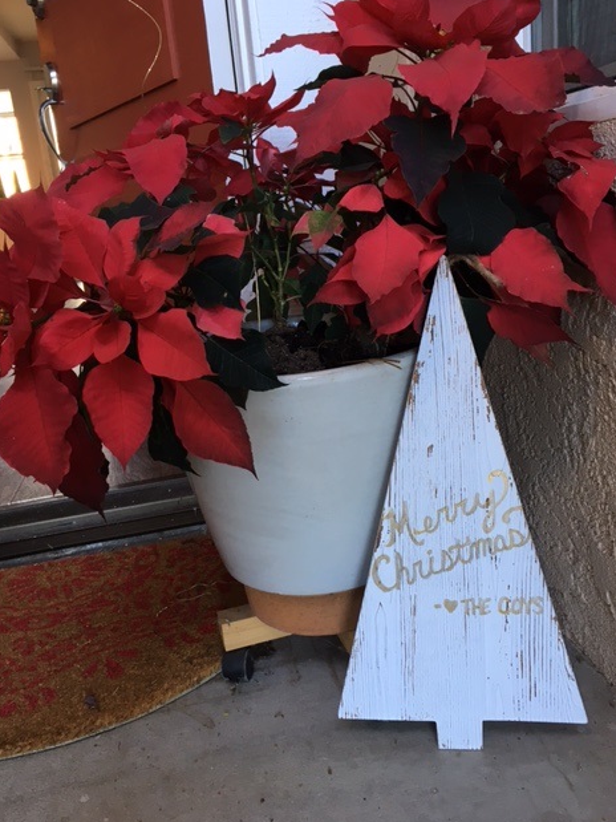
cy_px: 404
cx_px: 313
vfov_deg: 60.0
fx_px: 712
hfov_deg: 46.8
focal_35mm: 30
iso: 50
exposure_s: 1/30
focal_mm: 4.15
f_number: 2.2
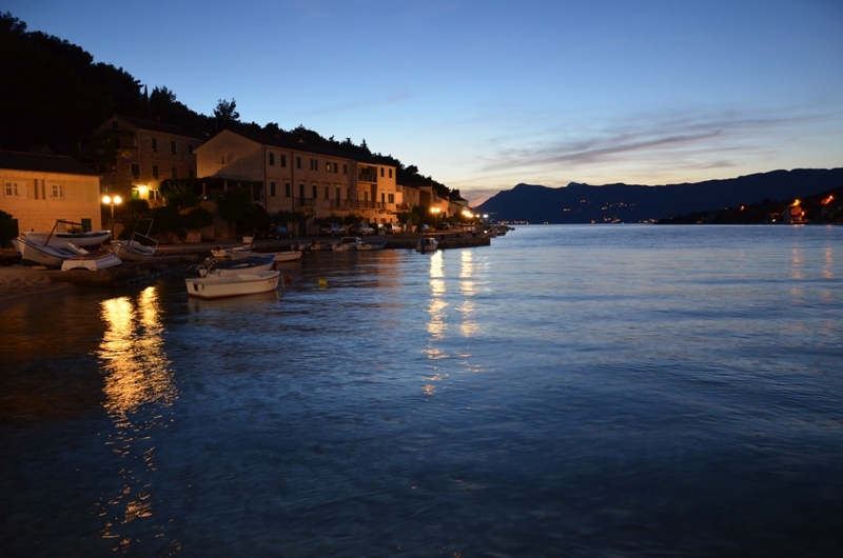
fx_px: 631
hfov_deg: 67.5
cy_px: 279
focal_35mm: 27
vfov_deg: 47.7
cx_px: 422
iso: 800
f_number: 4.5
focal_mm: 18
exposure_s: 1/1.6
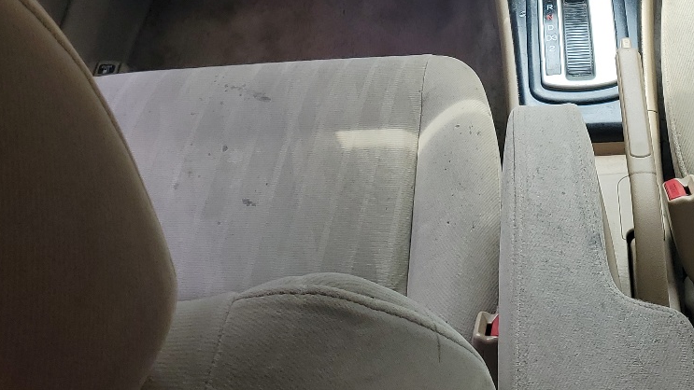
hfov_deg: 33.7
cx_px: 512
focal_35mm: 61
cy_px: -49
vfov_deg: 18.9
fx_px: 1123
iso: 50
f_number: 1.5
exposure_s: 1/312
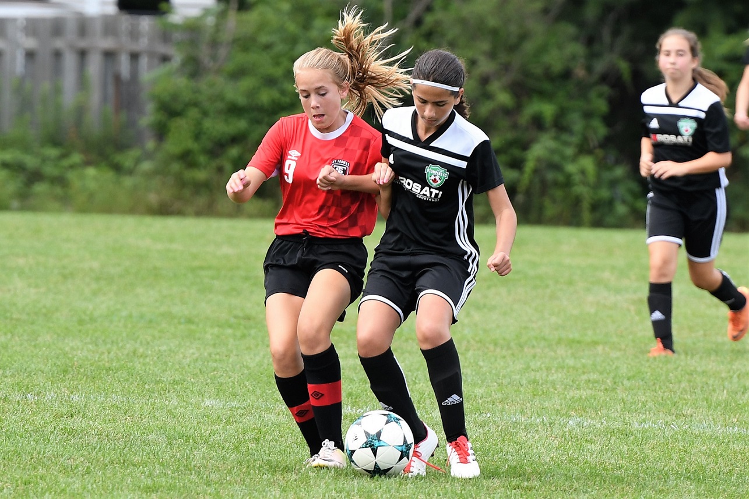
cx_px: 374
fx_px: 6242
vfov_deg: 4.6
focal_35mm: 300
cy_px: 250
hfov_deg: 6.9
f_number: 3.5
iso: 280
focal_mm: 200
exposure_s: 1/1000
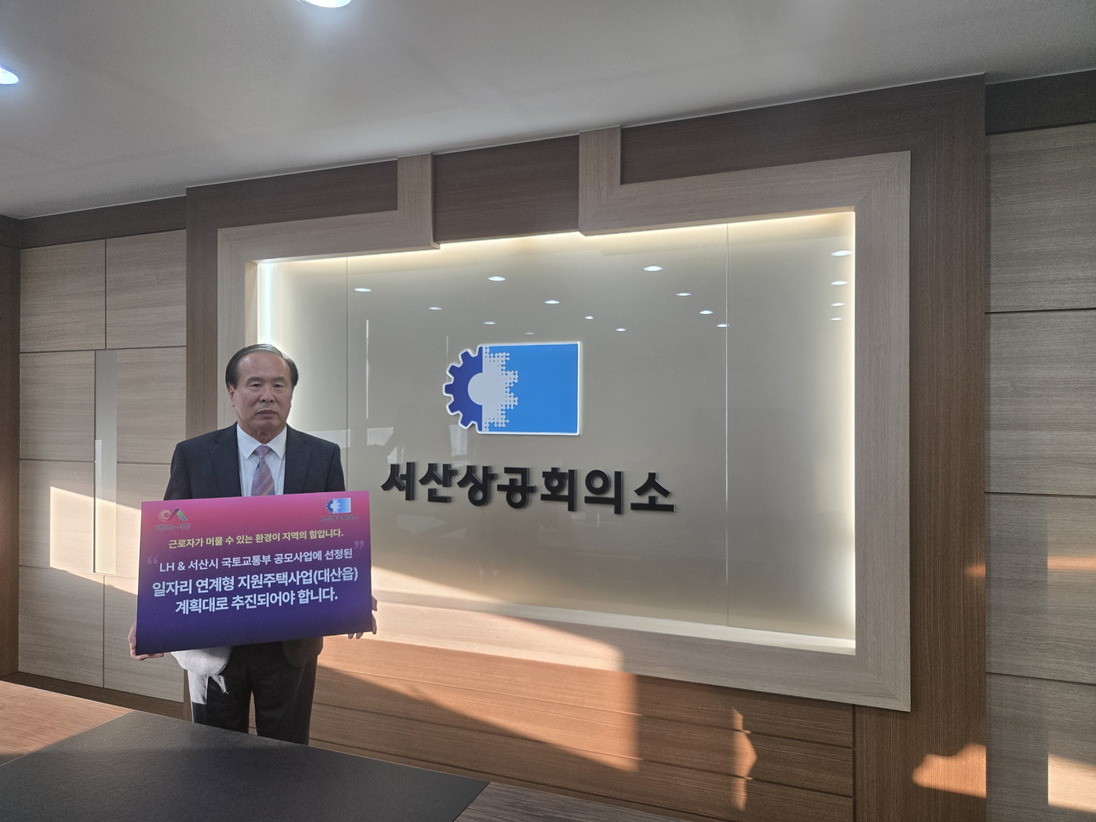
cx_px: 548
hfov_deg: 73.9
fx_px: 728
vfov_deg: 58.9
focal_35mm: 23
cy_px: 411
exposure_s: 1/120
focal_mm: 5.4
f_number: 1.8
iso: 160
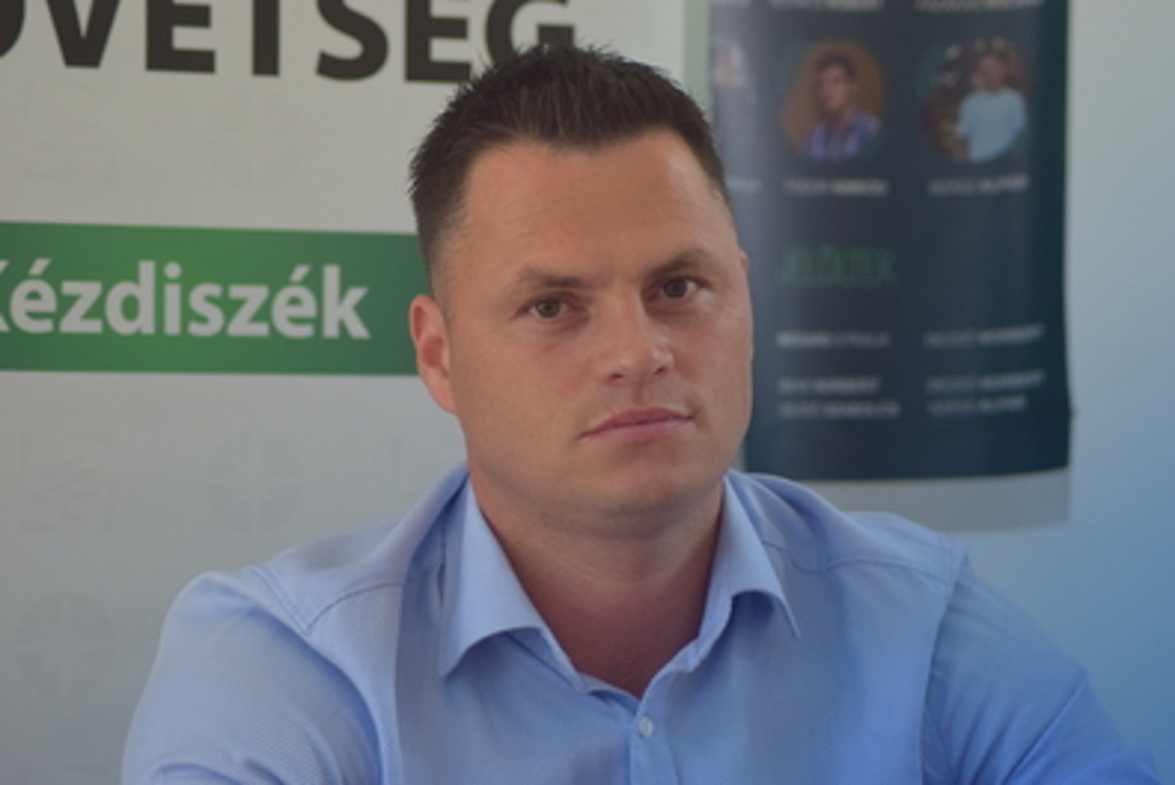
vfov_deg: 11.2
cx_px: 588
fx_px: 4017
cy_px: 392
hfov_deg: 16.6
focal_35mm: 123
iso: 800
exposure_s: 1/160
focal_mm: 82
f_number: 4
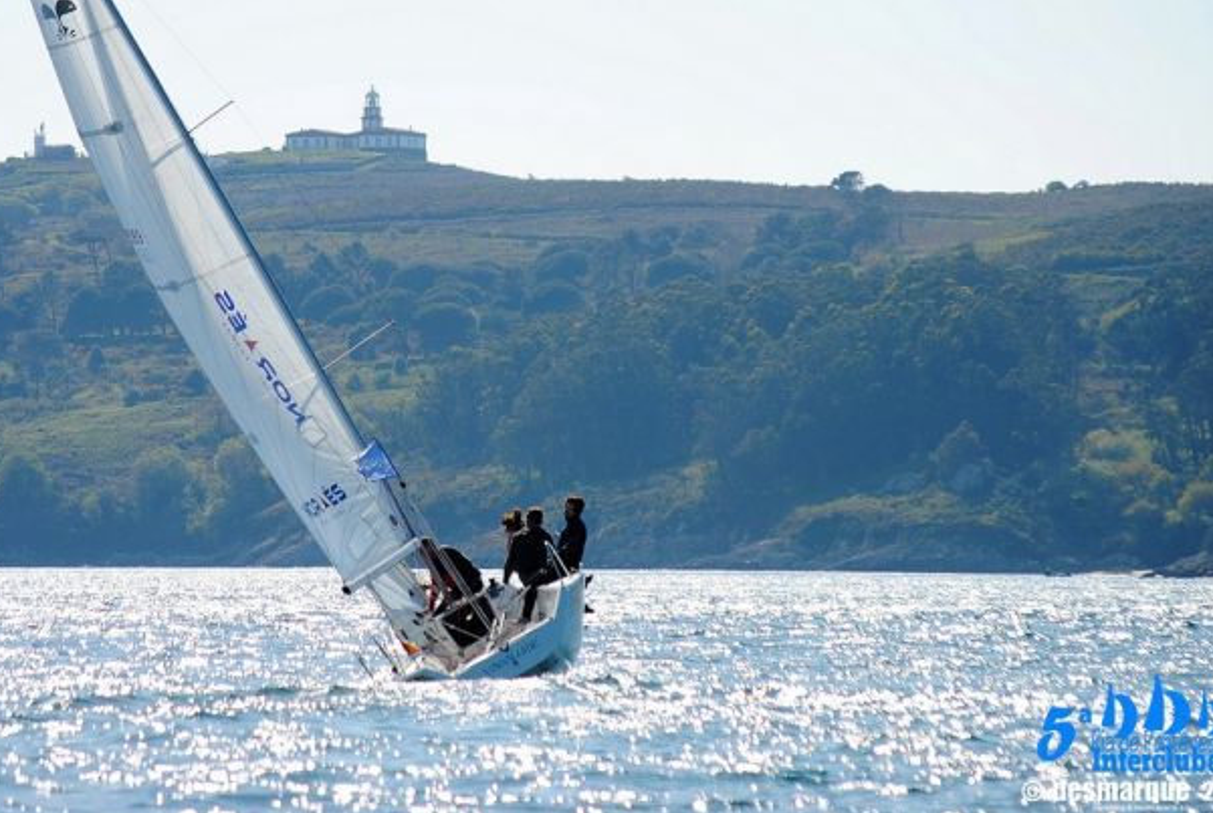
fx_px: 9102
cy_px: 279
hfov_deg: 7.6
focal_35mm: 270
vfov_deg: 5.1
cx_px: 456
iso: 100
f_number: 6.3
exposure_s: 1/640
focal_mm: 135
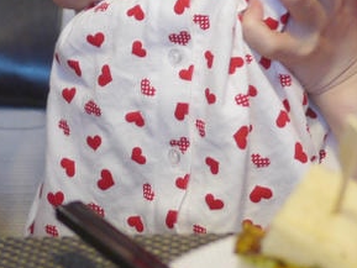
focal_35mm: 166
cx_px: 300
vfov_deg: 8.7
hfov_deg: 11.8
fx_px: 1713
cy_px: -169
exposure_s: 1/60
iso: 250
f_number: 1.7
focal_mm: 20
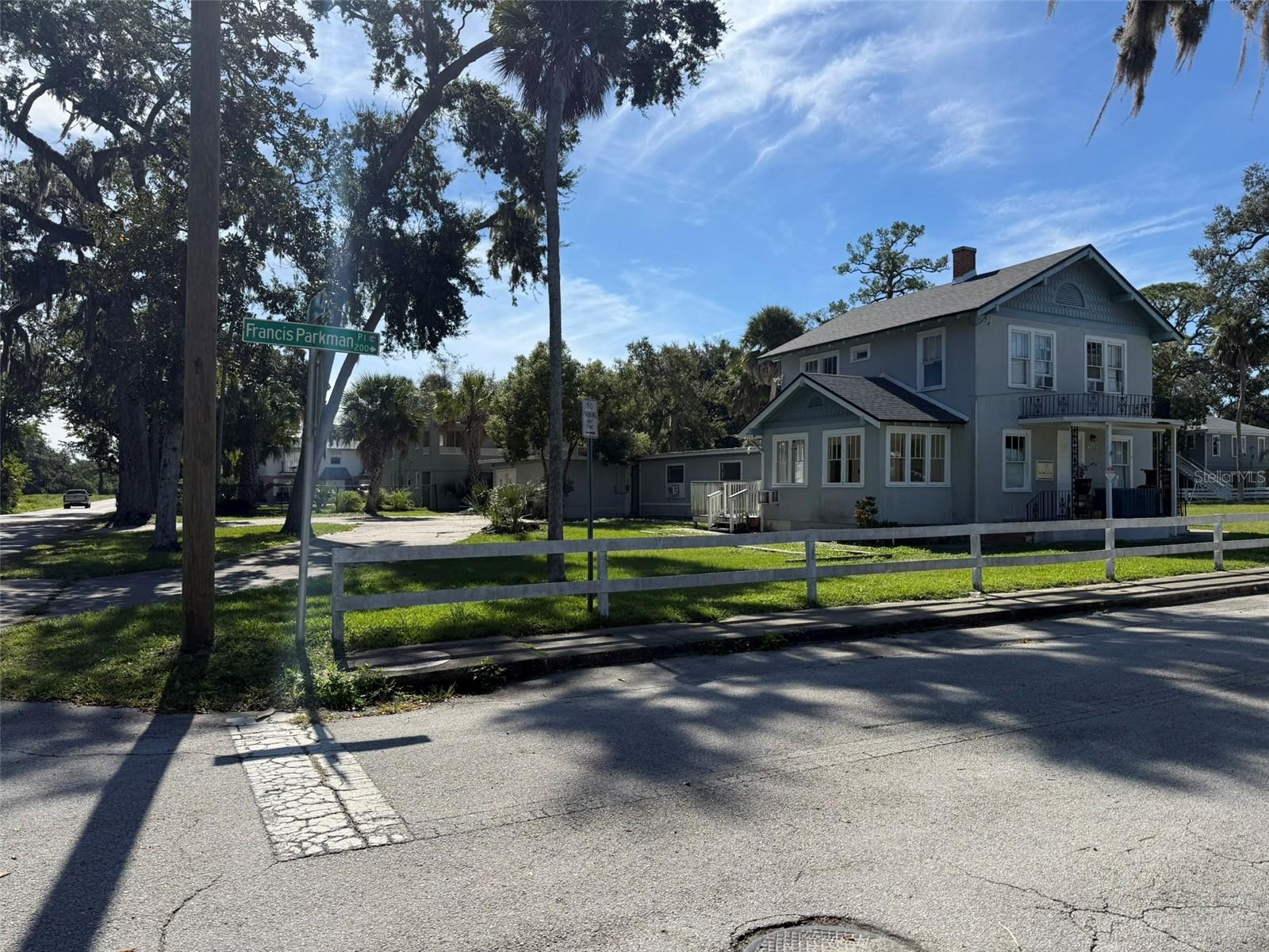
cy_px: 476
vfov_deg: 56.8
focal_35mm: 24
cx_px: 634
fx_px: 880
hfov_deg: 71.6
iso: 80
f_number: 1.78
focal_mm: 6.76
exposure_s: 1/4975
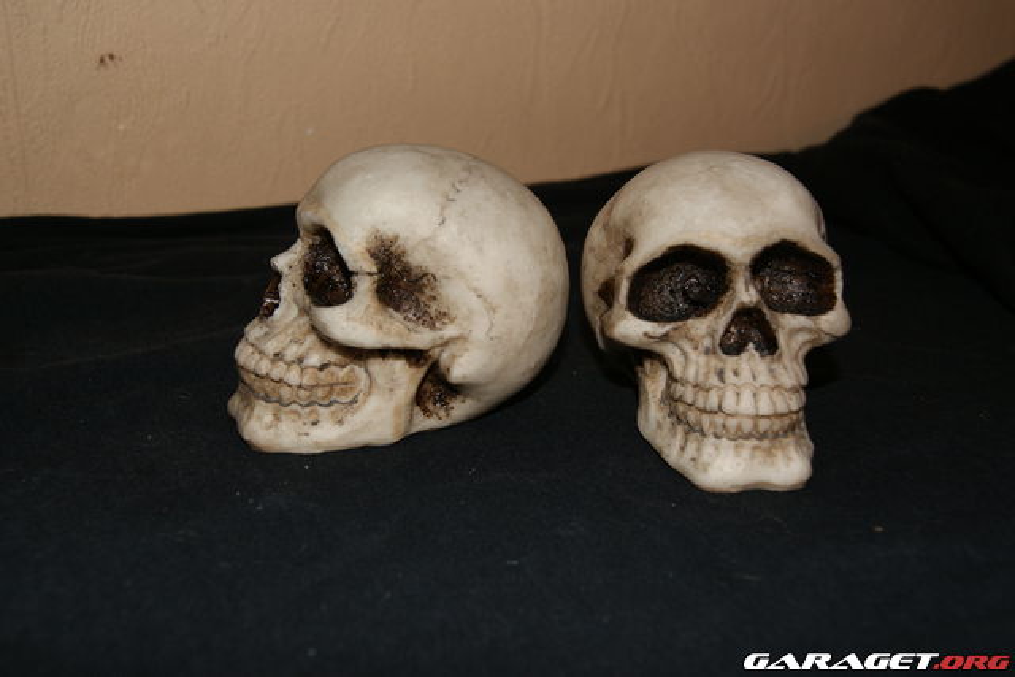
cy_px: 338
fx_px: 1100
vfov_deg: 34.2
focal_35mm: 39
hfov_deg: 49.5
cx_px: 508
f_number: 5.6
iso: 400
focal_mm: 26
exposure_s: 1/60
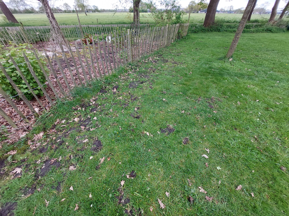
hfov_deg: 106.2
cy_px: 108
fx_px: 109
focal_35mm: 13
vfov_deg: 89.9
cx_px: 144
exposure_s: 1/147
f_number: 2.2
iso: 50
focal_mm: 1.74
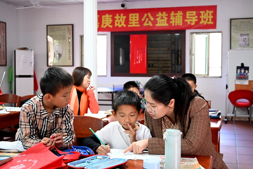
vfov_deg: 34.2
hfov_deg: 49.6
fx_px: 274
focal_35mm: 39
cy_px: 84
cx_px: 126
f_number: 4
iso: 3200
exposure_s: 1/80
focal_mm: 39
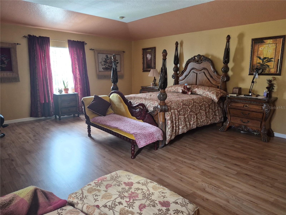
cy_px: 108
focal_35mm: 23
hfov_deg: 73.9
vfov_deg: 58.9
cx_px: 143
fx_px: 190
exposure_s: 1/120
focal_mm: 5.4
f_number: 1.8
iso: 400
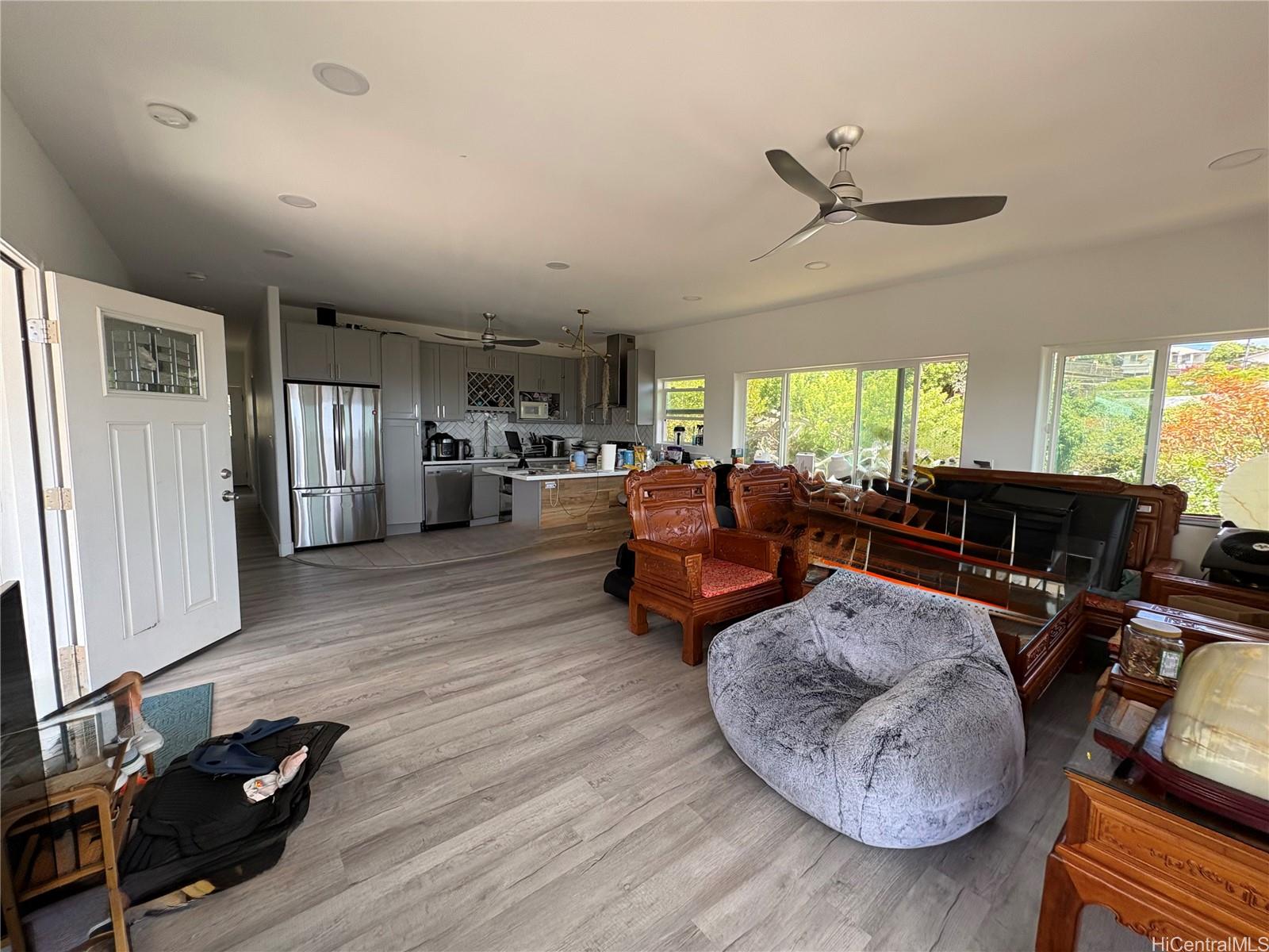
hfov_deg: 102.1
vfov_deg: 85.7
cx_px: 634
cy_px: 476
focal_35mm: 14
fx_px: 513
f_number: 2.2
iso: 50
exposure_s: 1/99
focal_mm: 2.22
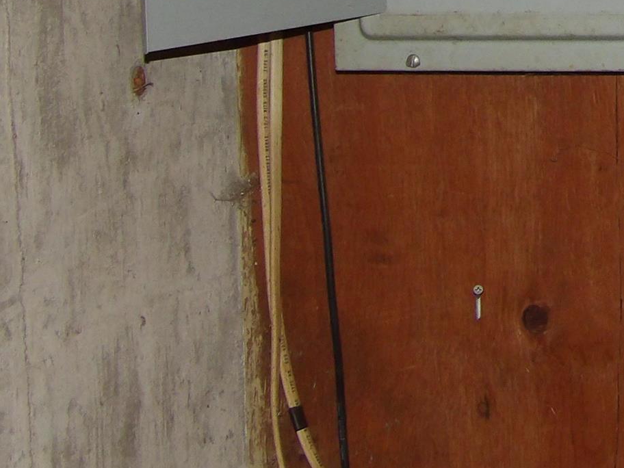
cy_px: -250
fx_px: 2794
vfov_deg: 9.3
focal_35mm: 155
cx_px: 897
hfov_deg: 12.2
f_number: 3.8
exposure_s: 1/33
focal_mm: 8.2
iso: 200
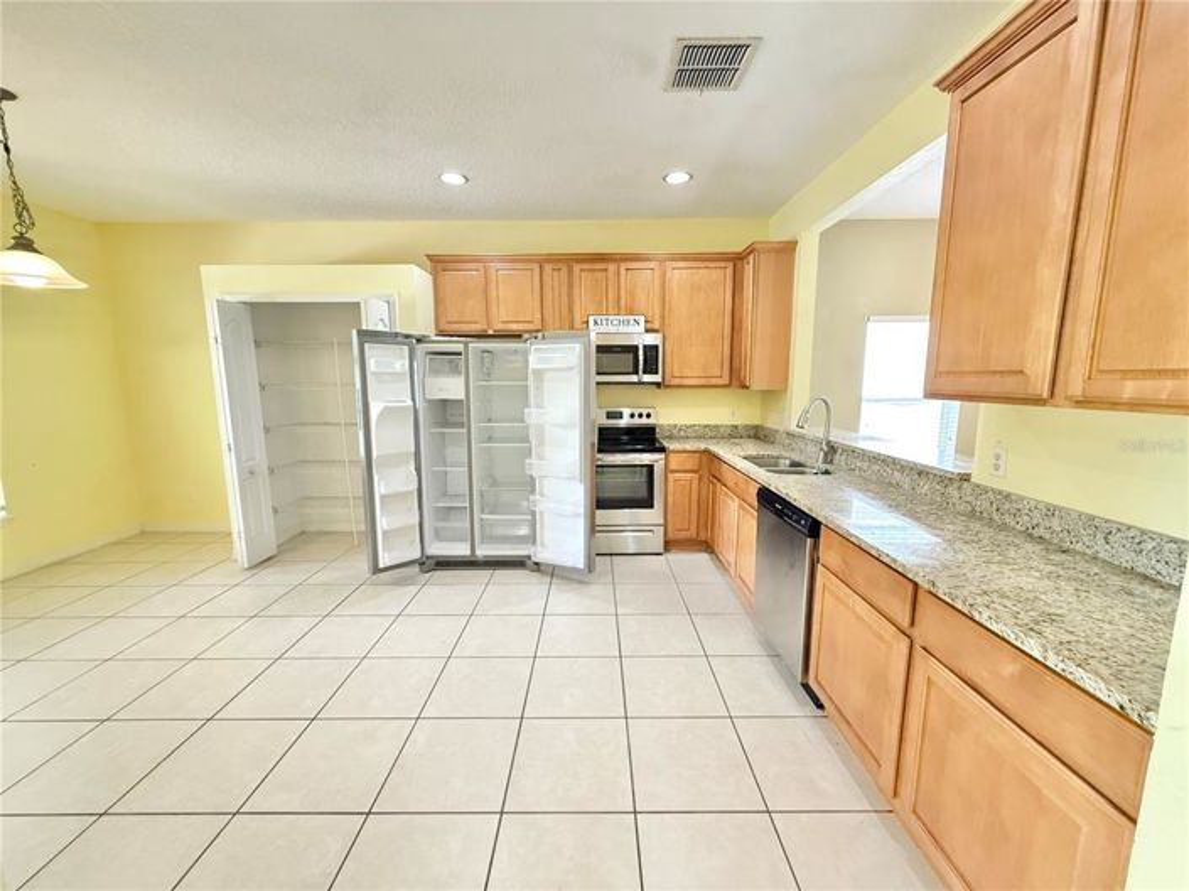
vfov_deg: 85.6
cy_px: 446
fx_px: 481
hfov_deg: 102.1
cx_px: 594
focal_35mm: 14
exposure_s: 1/60
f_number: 2.2
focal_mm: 2.22
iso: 640
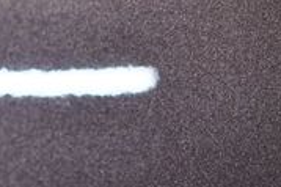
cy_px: 207
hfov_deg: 15.9
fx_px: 1006
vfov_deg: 10.5
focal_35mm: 129
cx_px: 162
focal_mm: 18
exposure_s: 1/125
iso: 1100
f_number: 3.5
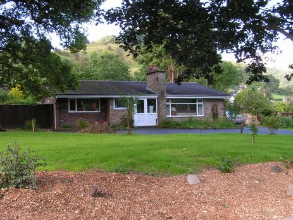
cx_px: 142
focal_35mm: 41
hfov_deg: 45.7
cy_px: 108
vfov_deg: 35.2
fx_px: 347
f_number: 5
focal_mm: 6.3
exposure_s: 1/50
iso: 50
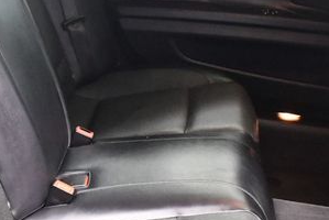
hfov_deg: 25.8
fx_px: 704
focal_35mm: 77
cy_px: 126
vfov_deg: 17.7
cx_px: 67
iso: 5600
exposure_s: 1/60
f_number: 3.5
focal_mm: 18
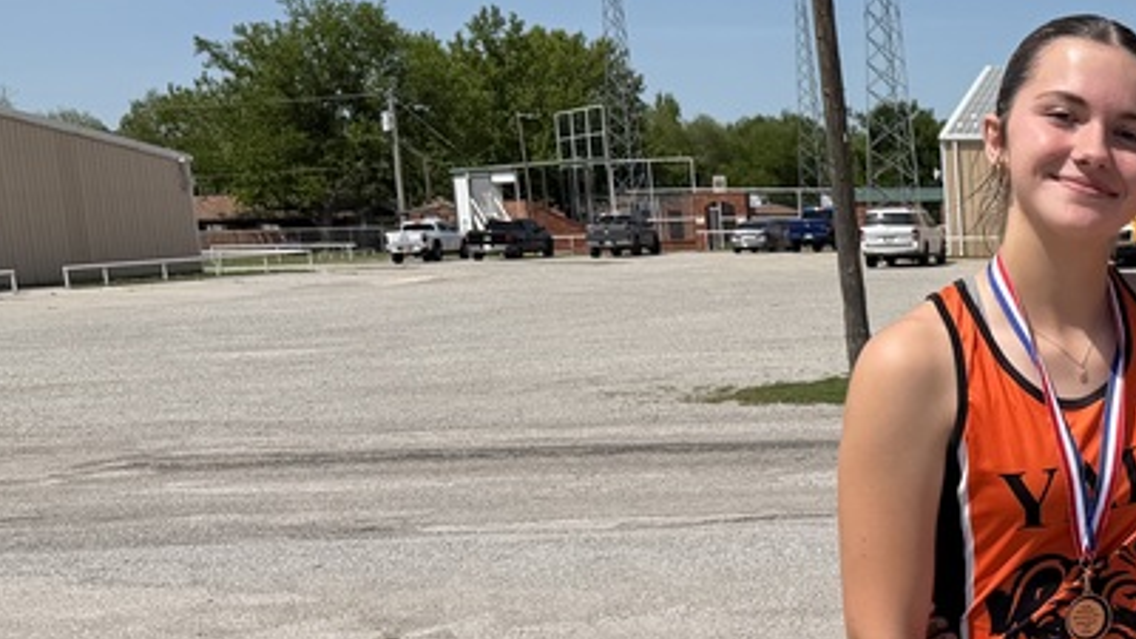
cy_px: 622
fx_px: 2018
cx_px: 1389
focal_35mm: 67
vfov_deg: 17.6
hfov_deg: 27.4
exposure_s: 1/7353
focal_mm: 6.76
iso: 80
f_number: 1.78
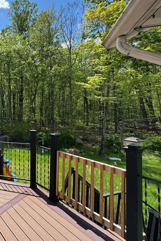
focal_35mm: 23
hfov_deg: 45.8
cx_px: -2
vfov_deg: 75.8
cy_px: 106
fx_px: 154
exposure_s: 1/693
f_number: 2.2
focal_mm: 2.22
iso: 40
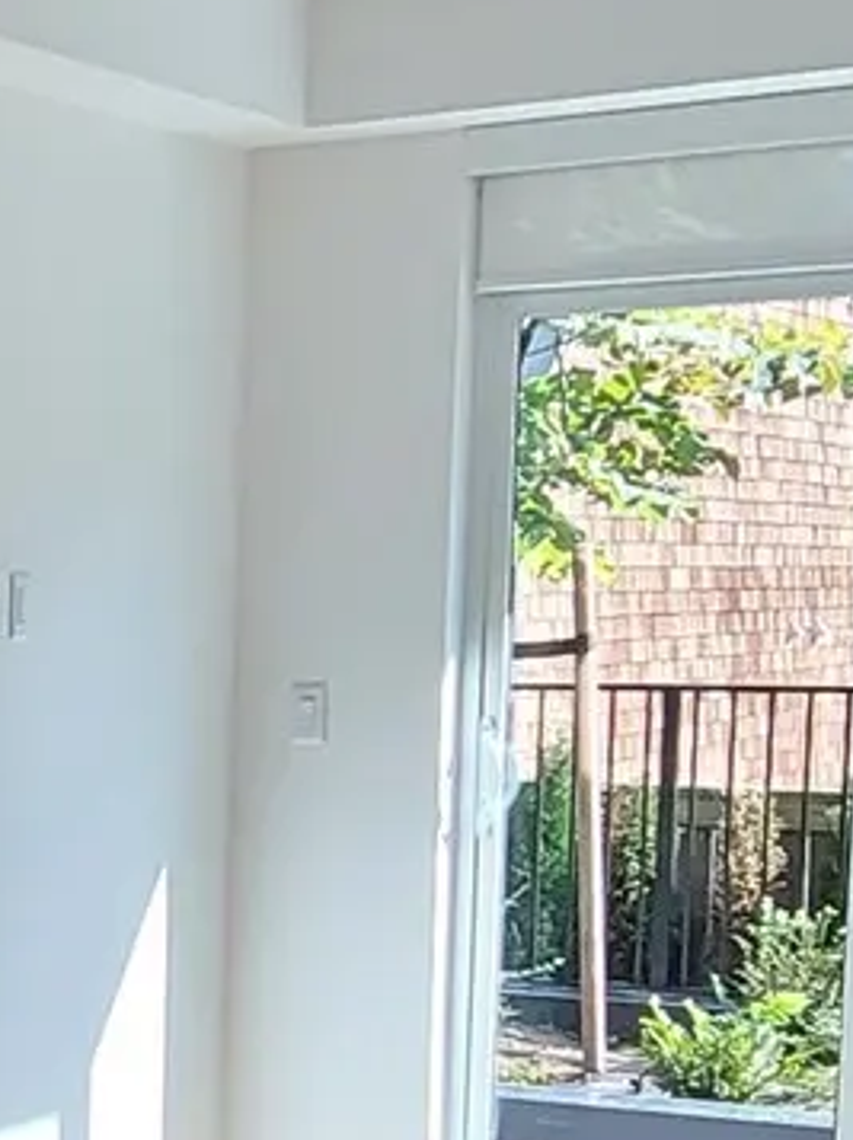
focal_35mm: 84
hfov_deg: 15.1
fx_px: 2765
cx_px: -716
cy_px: 1022
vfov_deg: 22.7
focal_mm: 2.2
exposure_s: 1/120
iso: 80
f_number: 2.2
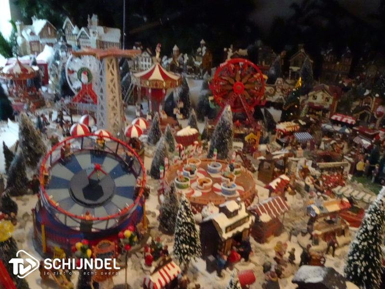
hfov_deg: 55.4
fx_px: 367
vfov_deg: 42.9
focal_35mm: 33
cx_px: 192
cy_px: 144
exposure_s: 1/13
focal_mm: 5.57
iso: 3200
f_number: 7.1
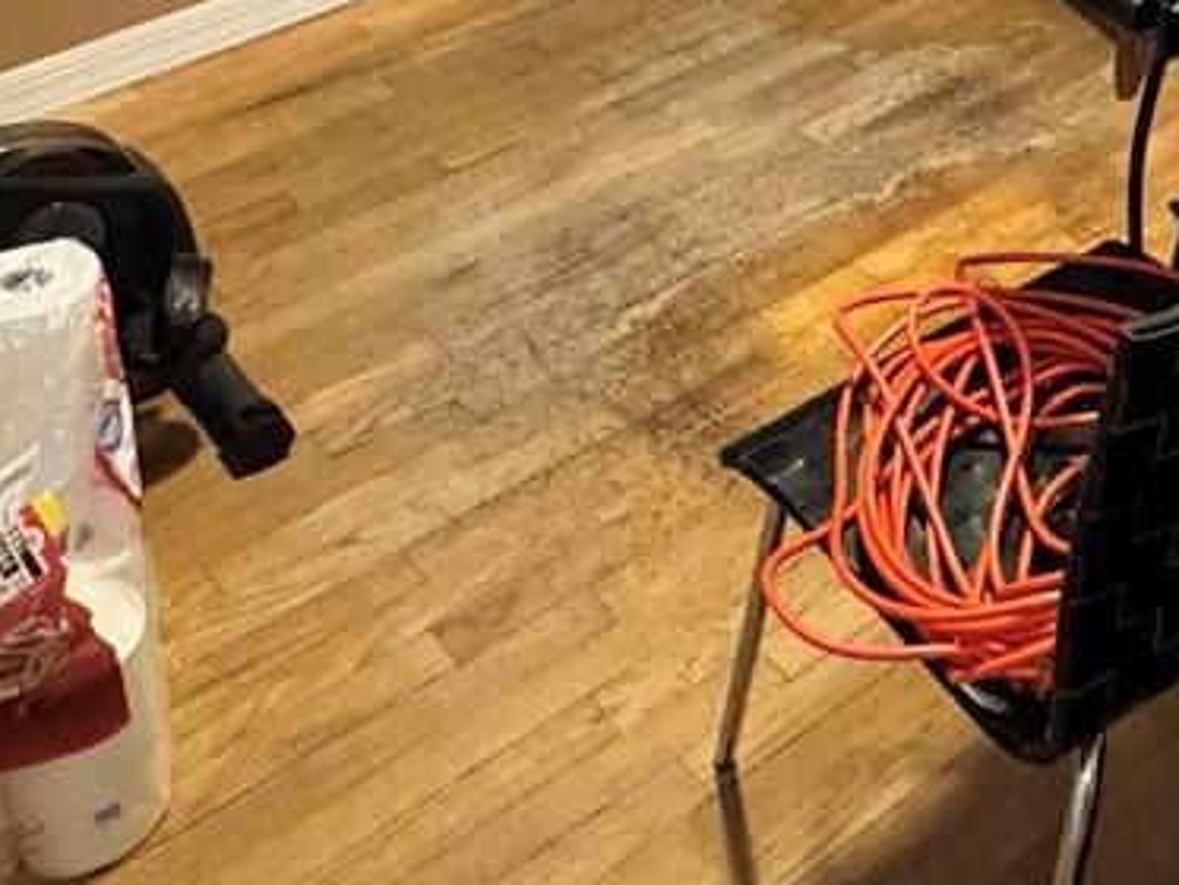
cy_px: -354
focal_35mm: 60
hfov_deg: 31.5
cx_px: 904
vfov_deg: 21.4
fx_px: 2044
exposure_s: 1/40
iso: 800
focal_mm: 2.22
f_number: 2.2
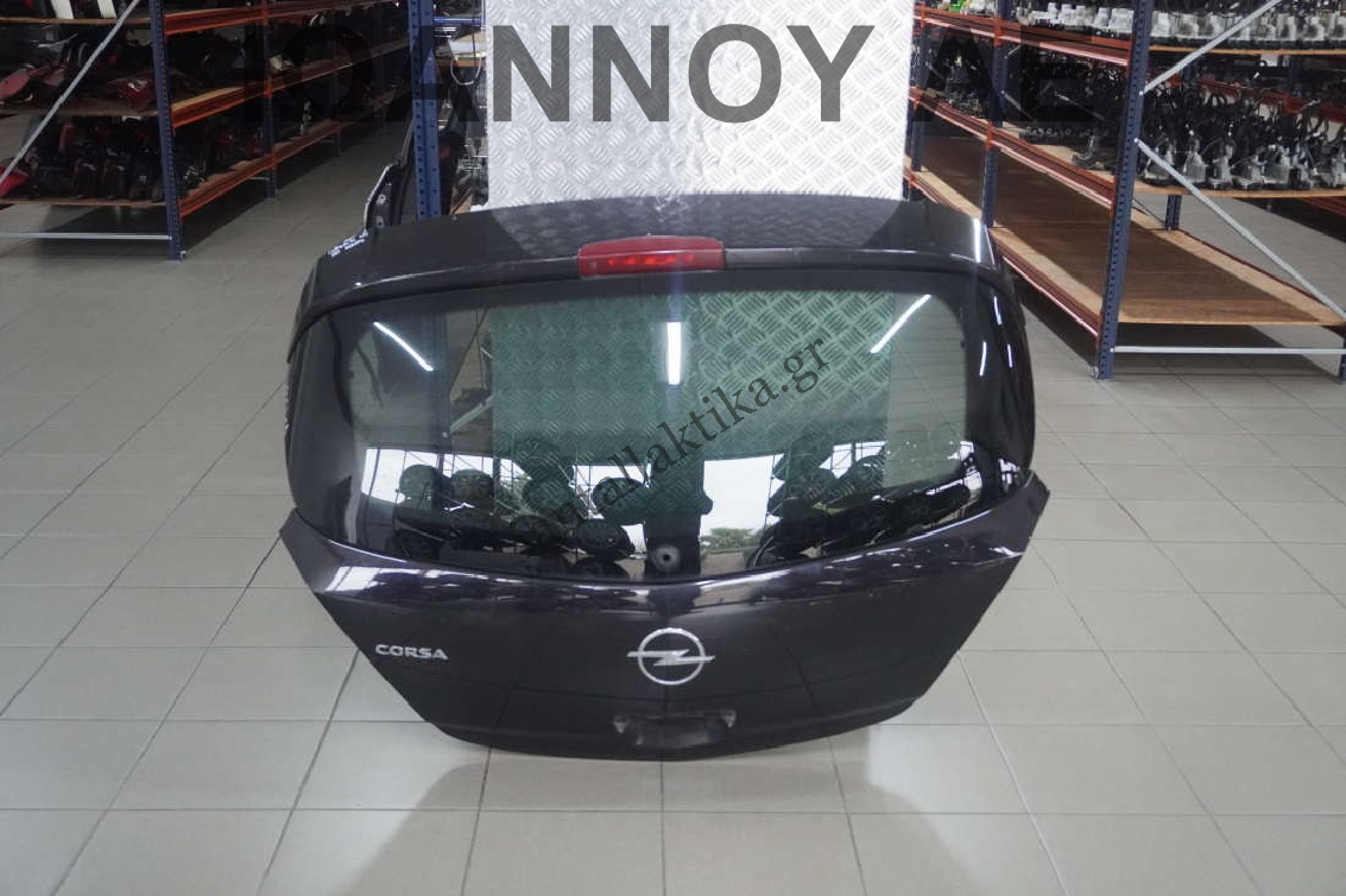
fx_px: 1457
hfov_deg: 49.6
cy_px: 448
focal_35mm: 39
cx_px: 673
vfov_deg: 34.2
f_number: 4.5
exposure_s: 1/160
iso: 4000
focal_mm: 26
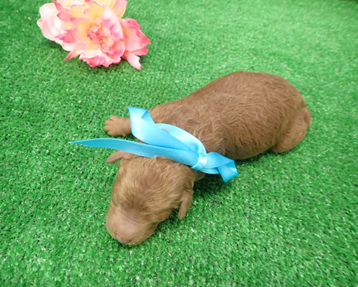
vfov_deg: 53.2
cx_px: 167
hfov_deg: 64.0
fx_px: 286
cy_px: 143
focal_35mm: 27
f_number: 2
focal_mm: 4.5
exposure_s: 1/40
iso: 400
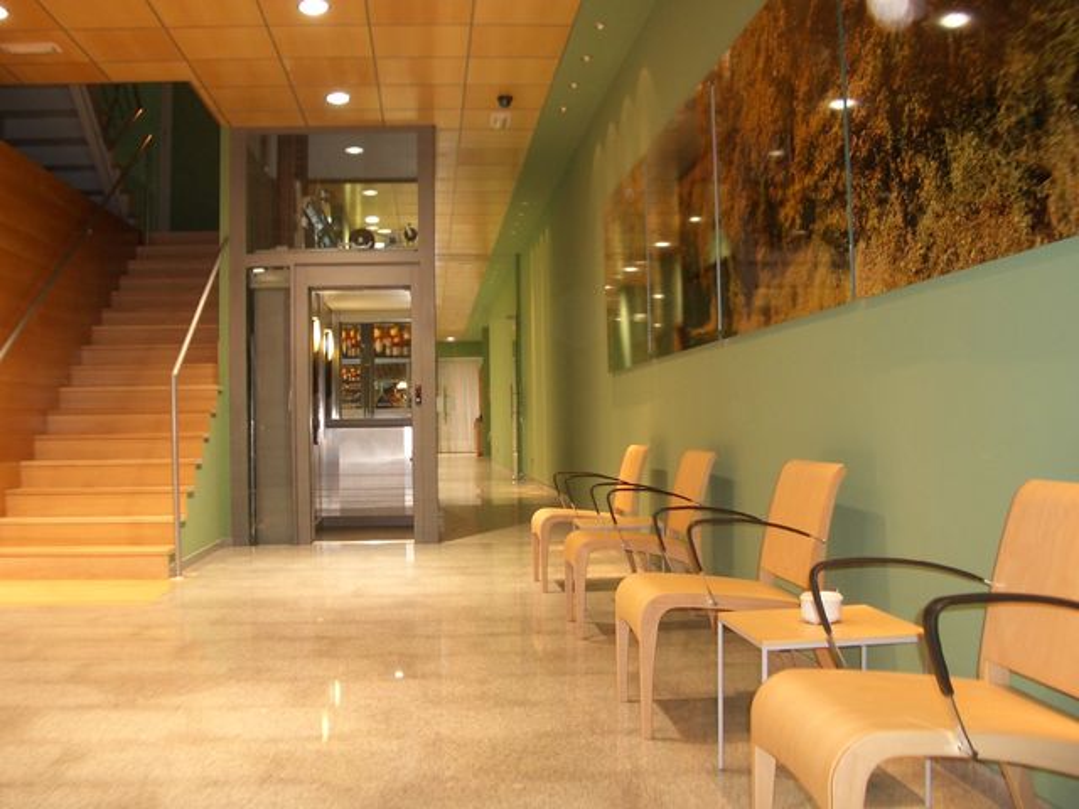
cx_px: 540
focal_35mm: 35
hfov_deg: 52.6
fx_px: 1091
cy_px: 404
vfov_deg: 40.7
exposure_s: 1/40
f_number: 2.6
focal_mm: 5.8
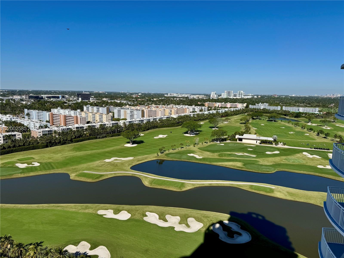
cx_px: 172
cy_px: 129
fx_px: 239
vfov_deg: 56.8
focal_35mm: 24
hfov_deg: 71.6
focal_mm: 6.76
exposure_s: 1/7937
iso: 80
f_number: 1.78
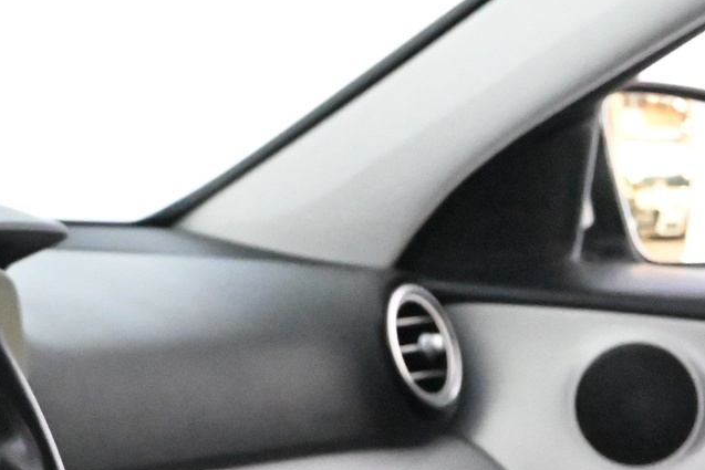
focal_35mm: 179
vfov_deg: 7.6
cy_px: 495
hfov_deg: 11.3
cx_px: -64
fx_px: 3511
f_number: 6
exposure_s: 1/80
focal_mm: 47
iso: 20000
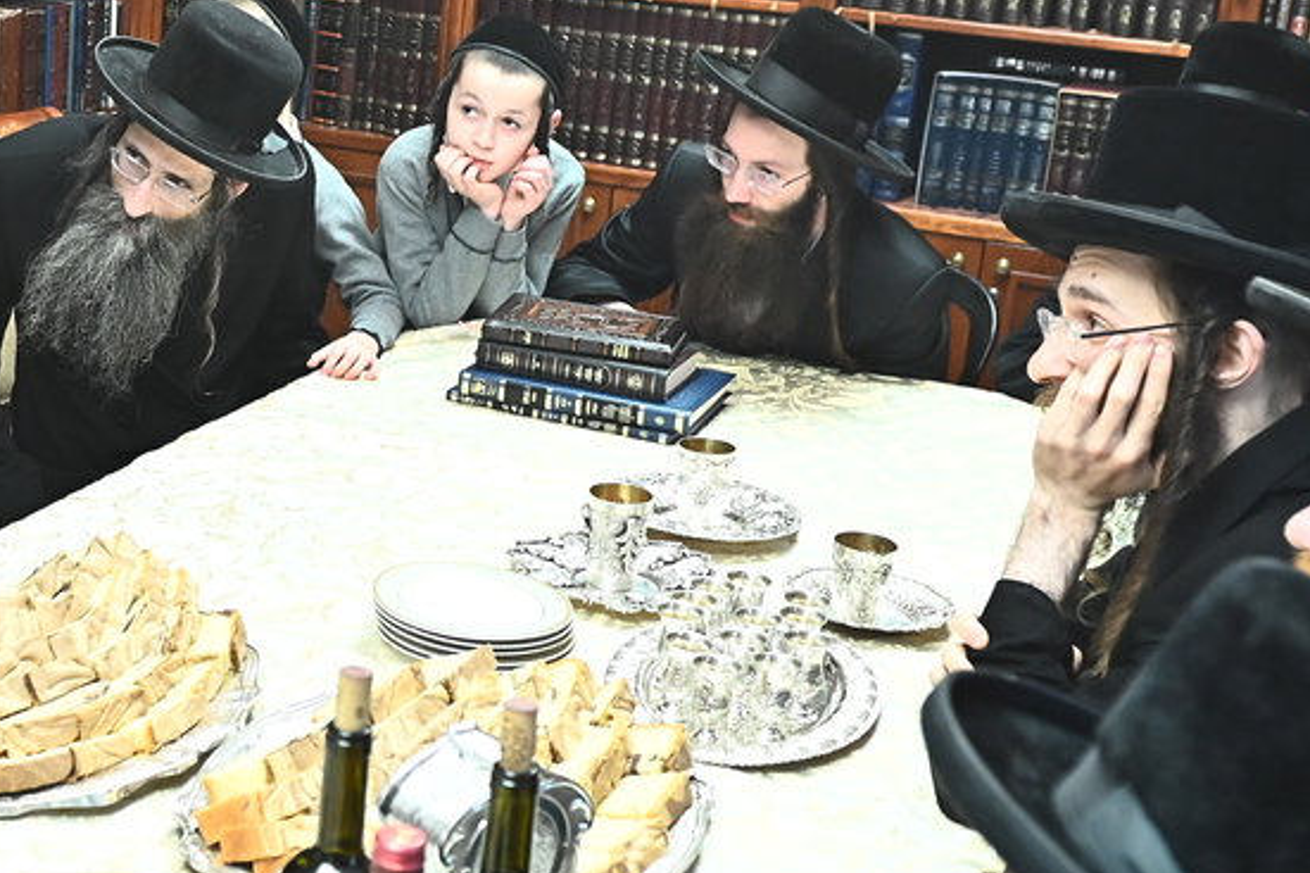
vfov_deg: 22.2
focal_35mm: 61
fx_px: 2219
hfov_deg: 31.2
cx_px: 105
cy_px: 417
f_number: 3.5
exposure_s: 1/160
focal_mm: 24
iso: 2500
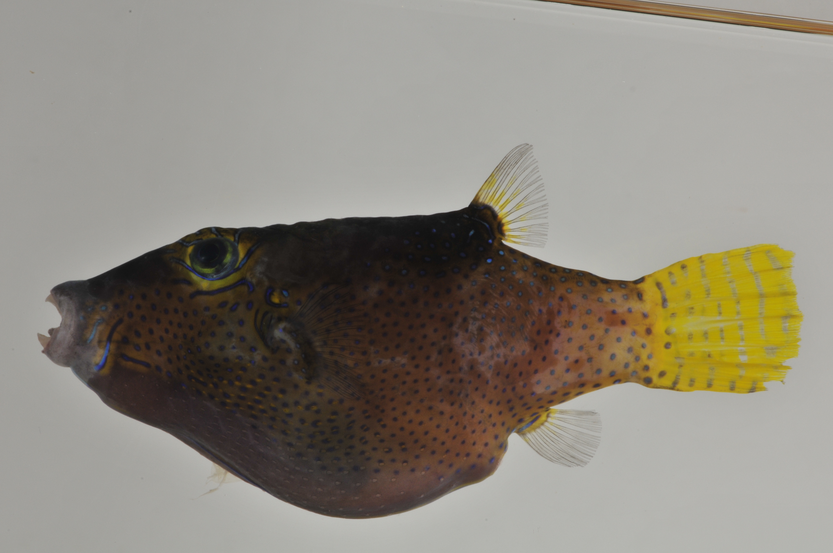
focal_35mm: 158
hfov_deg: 13.1
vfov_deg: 8.7
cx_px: 416
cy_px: 276
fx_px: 3640
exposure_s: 1/60
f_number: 36
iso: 200
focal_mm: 105
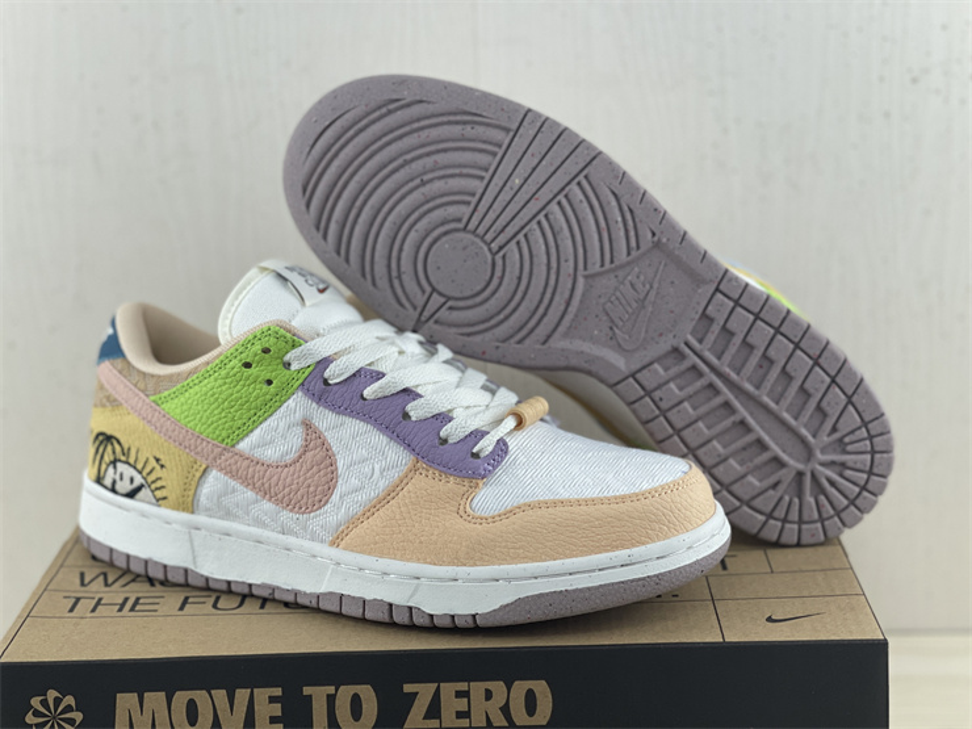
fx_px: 1797
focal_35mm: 64
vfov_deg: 22.9
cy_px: 364
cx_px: 486
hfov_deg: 30.3
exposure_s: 1/100
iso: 100
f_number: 2.2
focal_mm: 7.5
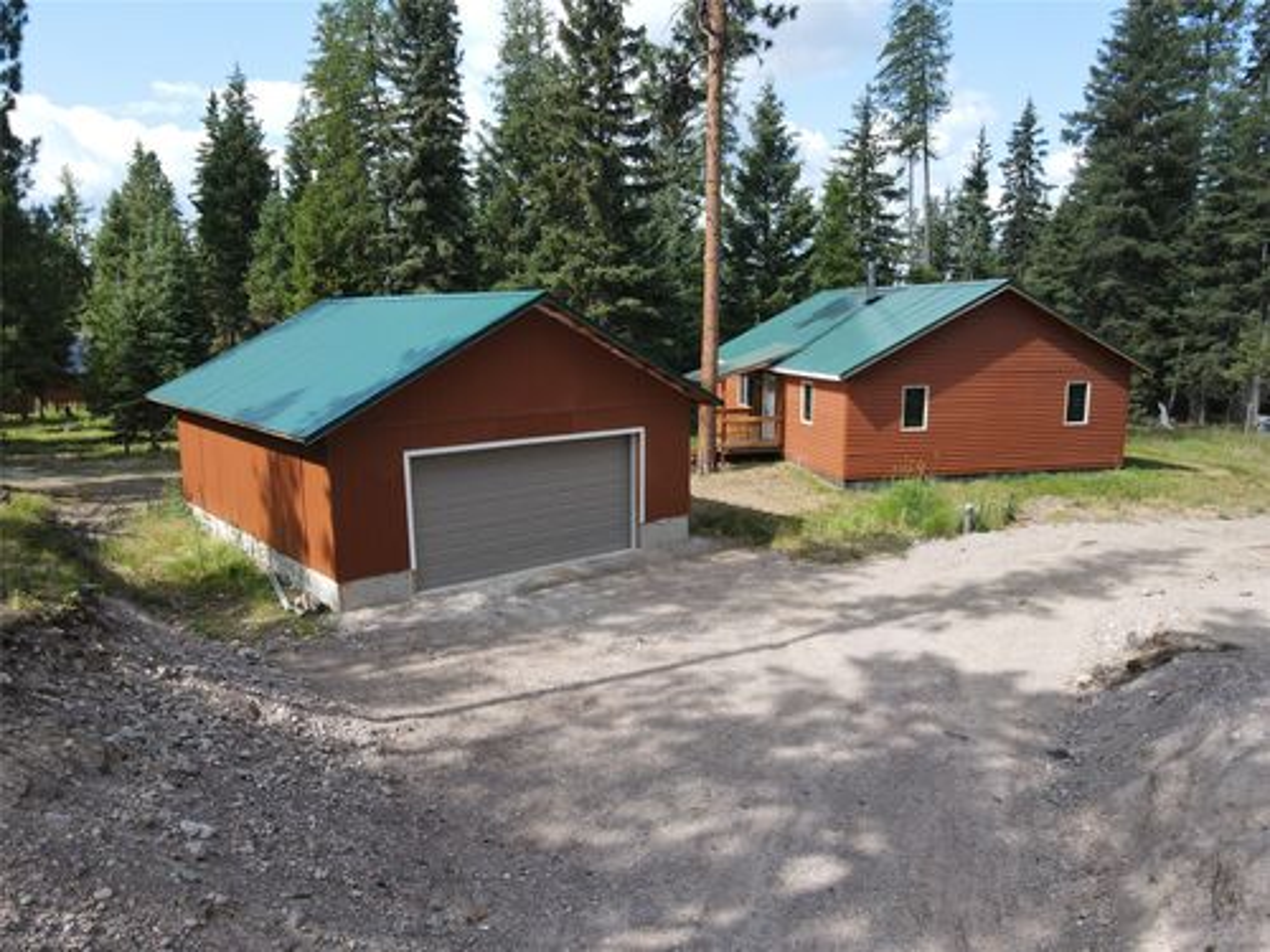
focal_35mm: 24
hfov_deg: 71.6
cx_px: 635
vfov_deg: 56.8
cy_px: 476
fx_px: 881
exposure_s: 1/320
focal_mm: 4.5
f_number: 2.8
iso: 100
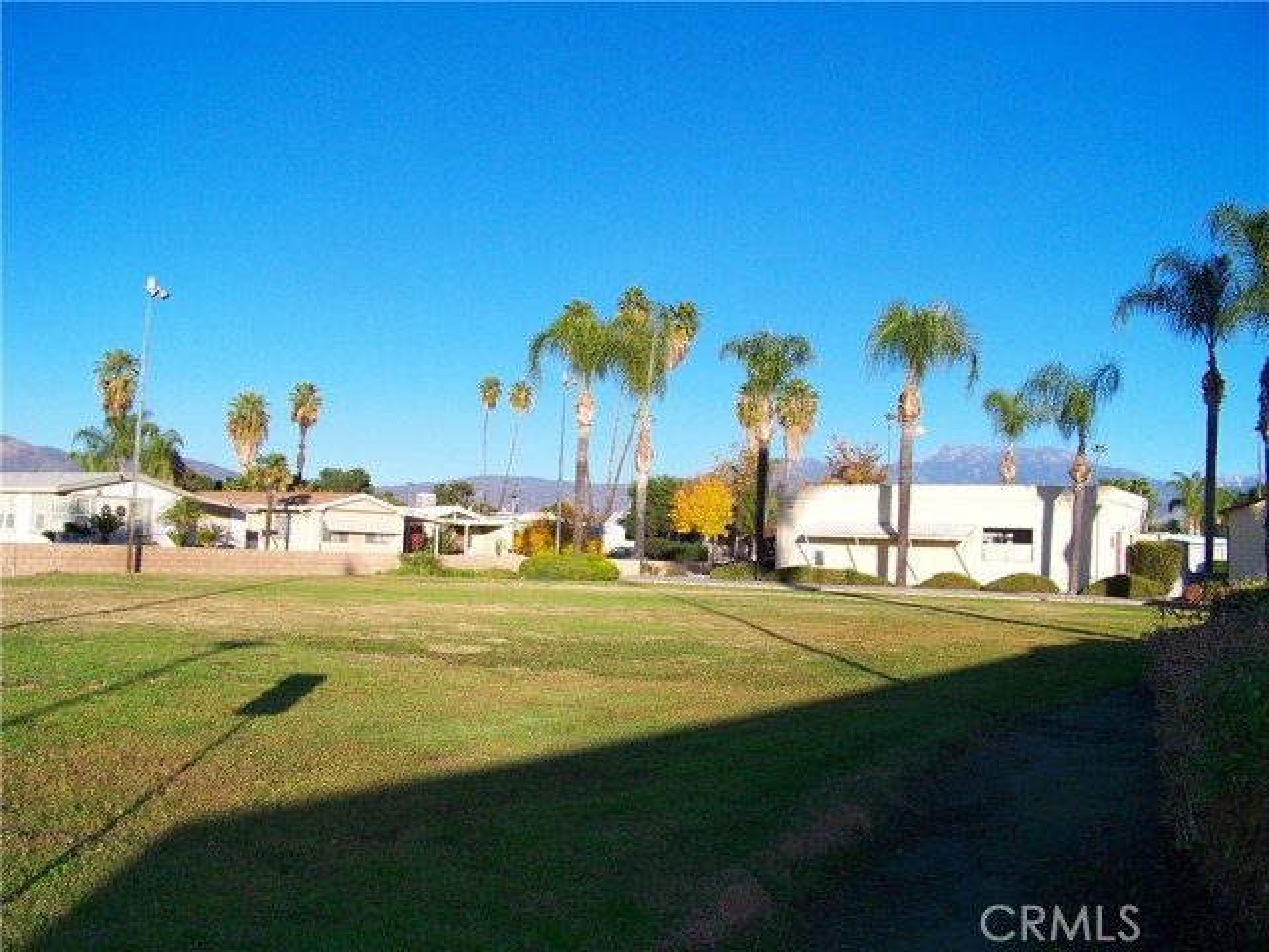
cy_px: 476
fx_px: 1210
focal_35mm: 33
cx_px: 634
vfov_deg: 42.9
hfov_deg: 55.4
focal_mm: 5.85
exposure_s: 1/640
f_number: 3.6
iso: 64
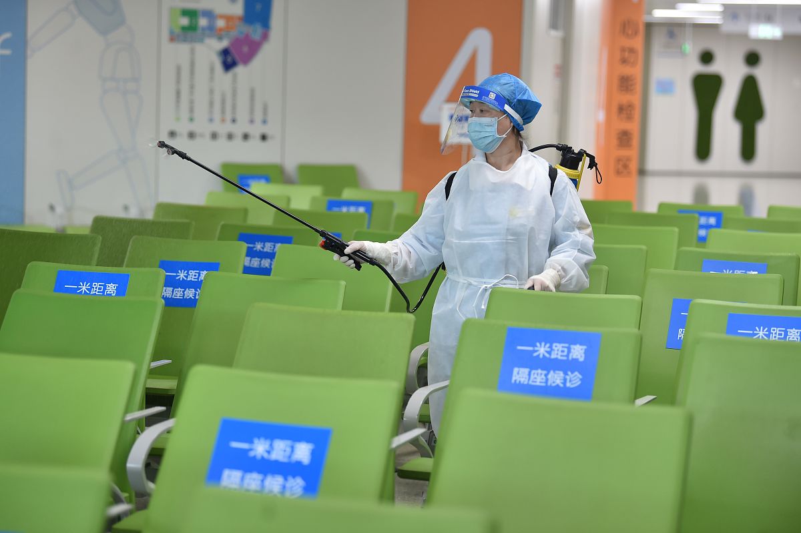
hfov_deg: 20.8
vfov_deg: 14.0
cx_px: 400
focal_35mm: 98
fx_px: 2179
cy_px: 266
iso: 1250
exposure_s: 1/200
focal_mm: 98
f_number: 2.8
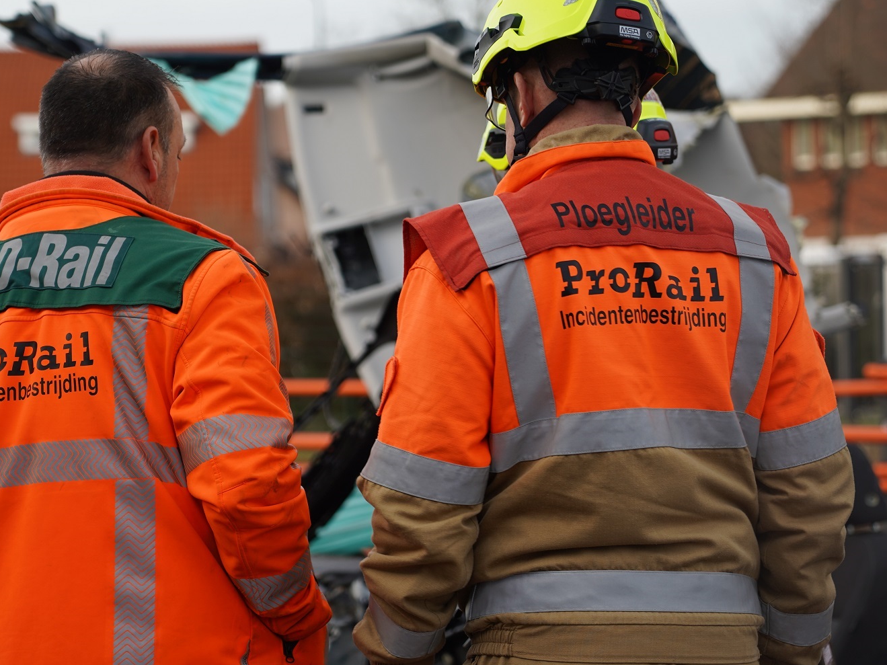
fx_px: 3766
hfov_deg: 13.4
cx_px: 334
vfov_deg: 10.1
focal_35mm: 147
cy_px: 352
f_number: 4.5
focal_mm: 105
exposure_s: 1/160
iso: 100
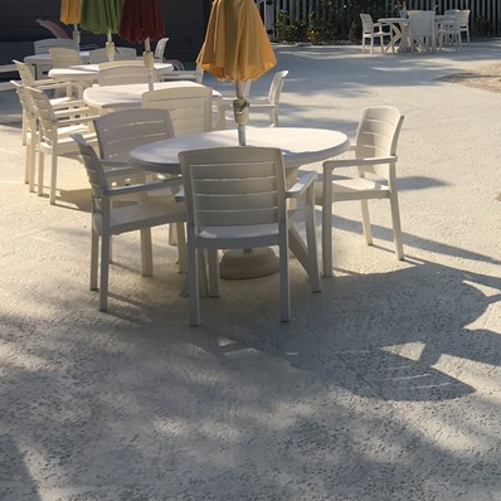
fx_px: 1081
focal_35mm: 66
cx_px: 580
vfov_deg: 25.3
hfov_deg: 24.0
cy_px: 54
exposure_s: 1/1374
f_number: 2.2
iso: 25
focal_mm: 4.15
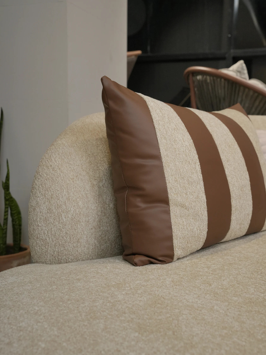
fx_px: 480
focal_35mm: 47
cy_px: 181
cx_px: 132
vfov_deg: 40.5
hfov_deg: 31.0
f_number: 5.6
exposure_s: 1/200
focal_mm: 42.8
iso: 1250
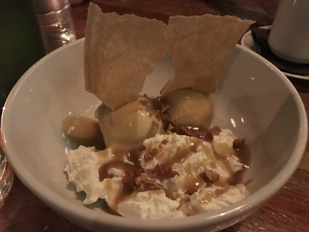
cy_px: 116
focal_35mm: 28
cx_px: 154
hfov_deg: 63.4
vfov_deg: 49.7
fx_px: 250
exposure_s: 1/4
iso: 320
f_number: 1.8
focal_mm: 3.99
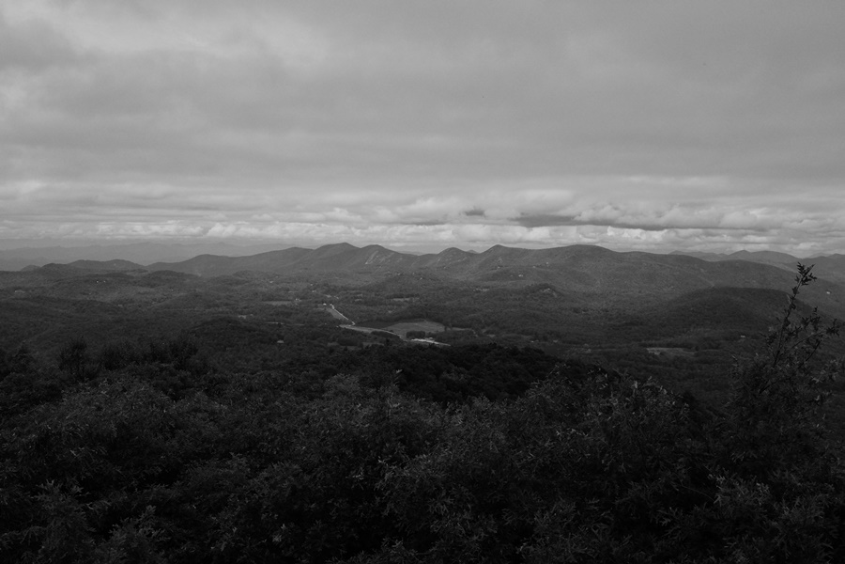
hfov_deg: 47.4
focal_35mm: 41
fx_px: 962
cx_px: 422
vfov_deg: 32.6
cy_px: 282
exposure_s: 1/850
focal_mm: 27
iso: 800
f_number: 14
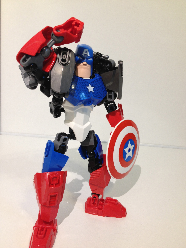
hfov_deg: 40.7
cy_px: 124
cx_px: 93
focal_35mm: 35
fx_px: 251
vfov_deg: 52.6
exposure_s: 1/20
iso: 64
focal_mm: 4.28
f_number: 2.4
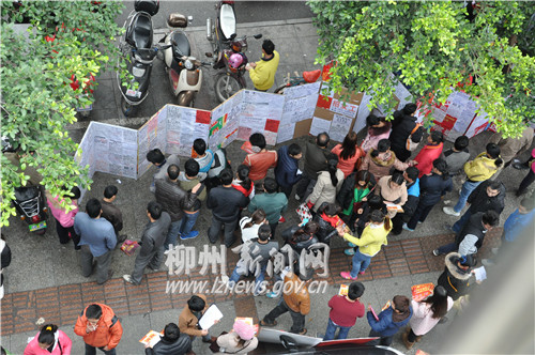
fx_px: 891
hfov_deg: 33.4
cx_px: 268
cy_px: 178
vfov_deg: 22.6
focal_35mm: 60
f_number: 9
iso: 1250
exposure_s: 1/320
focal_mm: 40
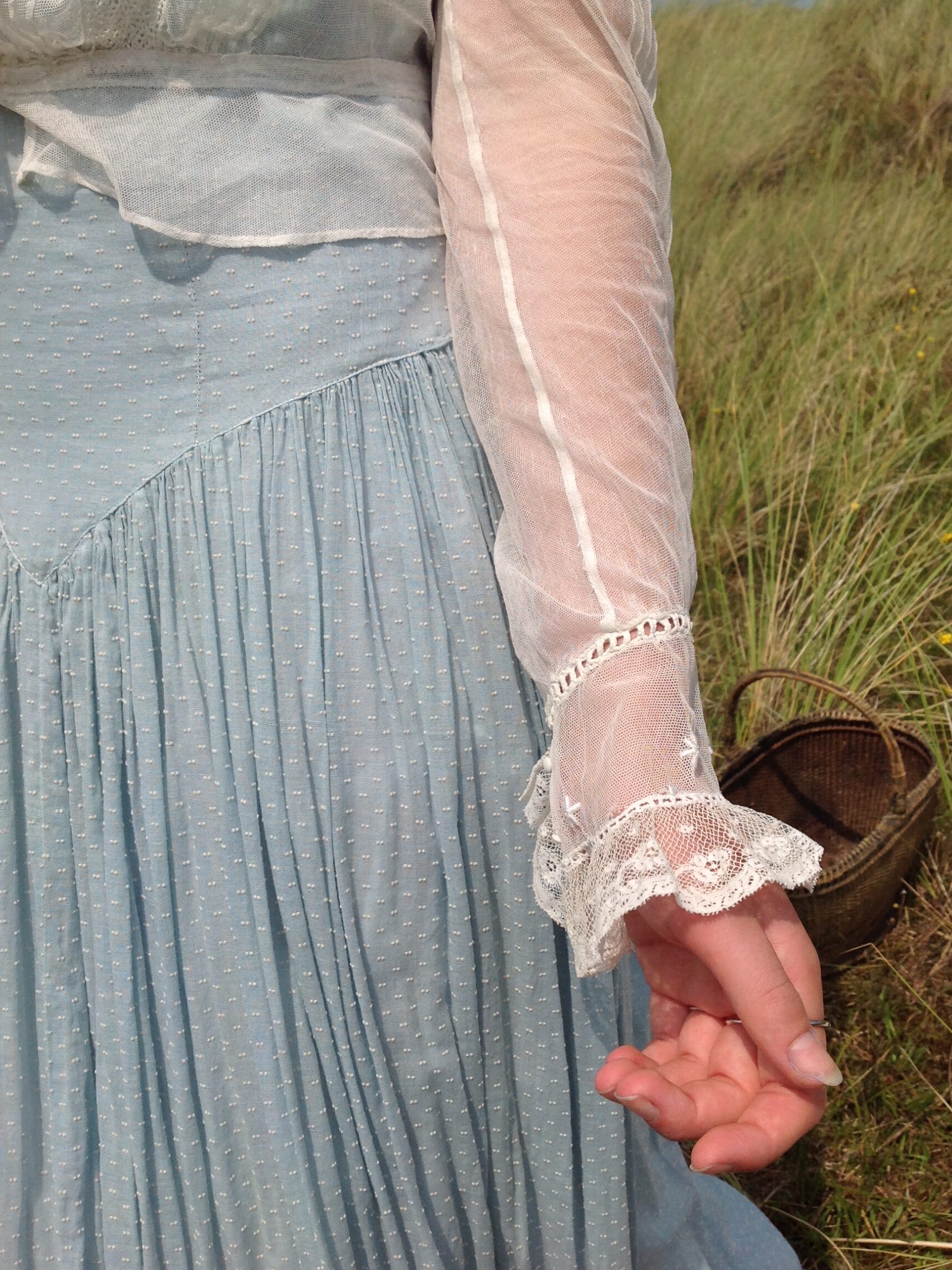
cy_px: 597
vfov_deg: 47.8
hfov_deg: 36.8
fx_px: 1430
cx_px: 516
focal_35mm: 39
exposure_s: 1/4329
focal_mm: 4.28
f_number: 2.4
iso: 50
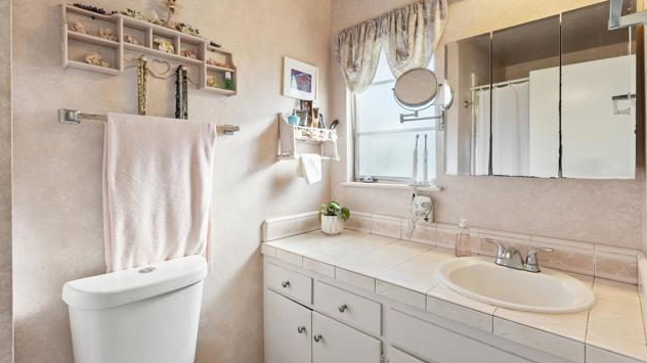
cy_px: 163
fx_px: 292
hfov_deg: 95.9
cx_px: 322
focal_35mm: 17
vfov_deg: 63.7
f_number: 8
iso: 500
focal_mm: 16
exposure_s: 1/6
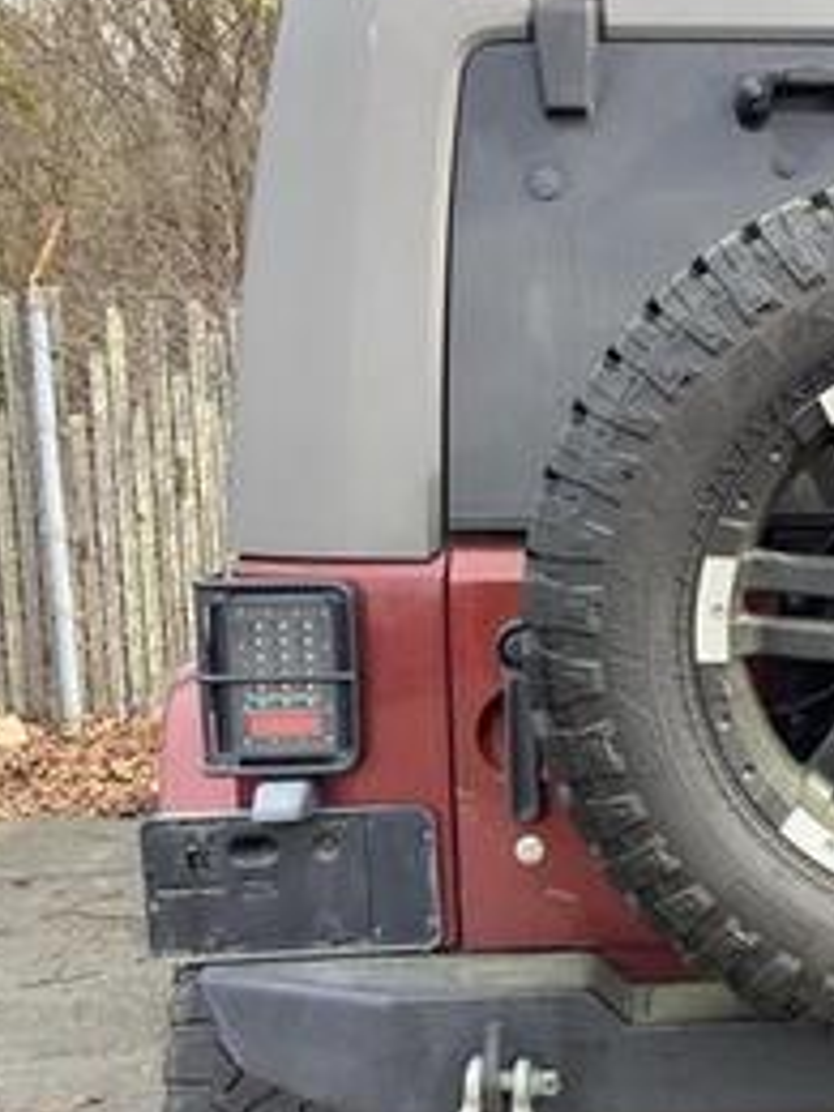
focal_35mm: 60
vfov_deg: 32.1
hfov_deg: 23.0
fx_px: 1927
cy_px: 671
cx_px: 911
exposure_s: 1/120
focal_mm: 3.3
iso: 25
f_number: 2.4
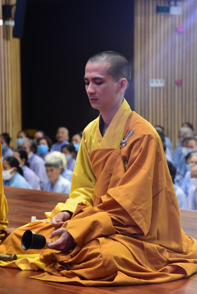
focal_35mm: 132
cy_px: 134
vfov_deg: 15.5
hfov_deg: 10.4
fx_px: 1082
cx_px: 107
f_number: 7.1
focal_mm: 120
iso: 3200
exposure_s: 1/60
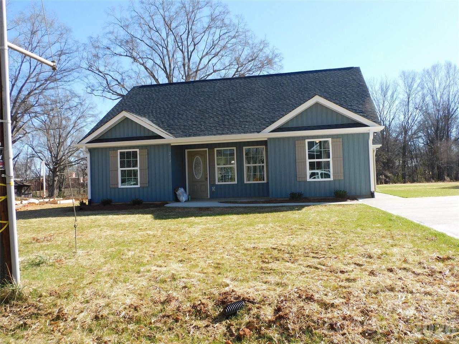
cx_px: 230
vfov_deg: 46.8
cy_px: 172
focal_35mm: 30
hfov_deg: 60.0
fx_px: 398
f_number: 3.5
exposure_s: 1/640
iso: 125
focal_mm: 5.4
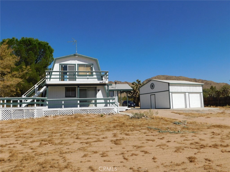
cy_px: 86
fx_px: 199
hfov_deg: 60.0
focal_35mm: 30
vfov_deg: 46.8
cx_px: 115
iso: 125
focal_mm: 5.3
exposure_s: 1/800
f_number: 6.4
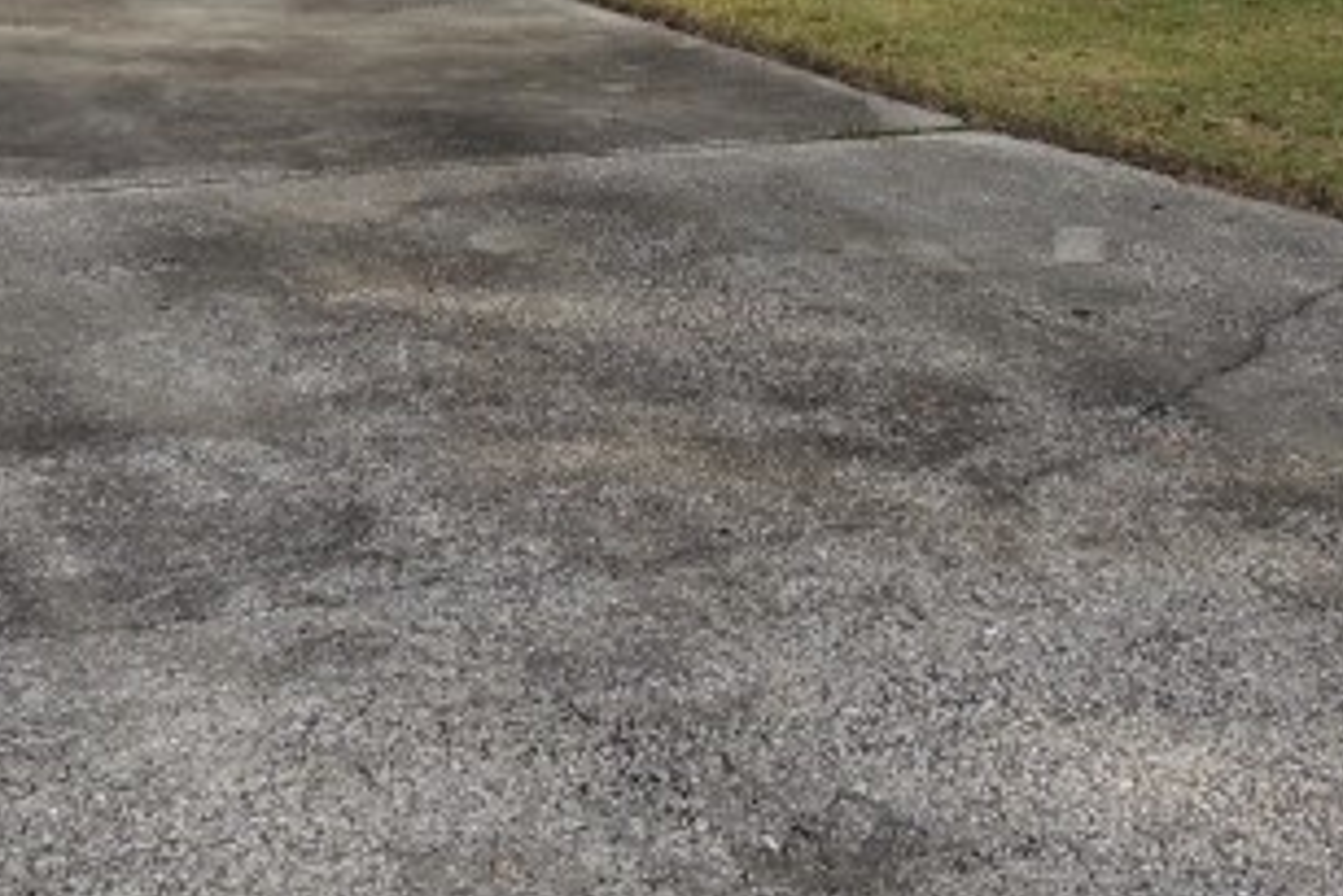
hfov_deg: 19.6
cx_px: 700
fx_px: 3881
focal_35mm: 104
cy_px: -214
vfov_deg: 12.8
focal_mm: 5.3
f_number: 3.1
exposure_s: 1/640
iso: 100
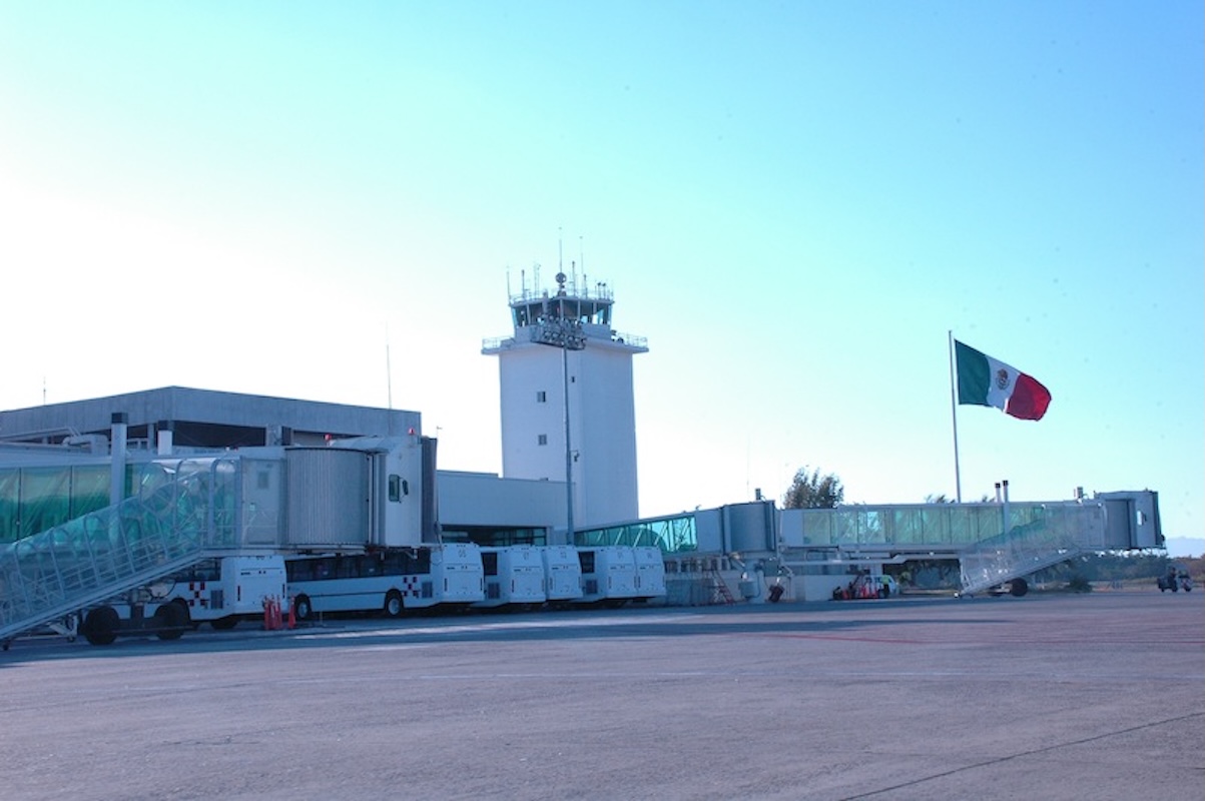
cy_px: 400
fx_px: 1605
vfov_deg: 28.0
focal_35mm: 48
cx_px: 602
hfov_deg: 41.1
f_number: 19
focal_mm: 32
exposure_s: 1/125
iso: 640
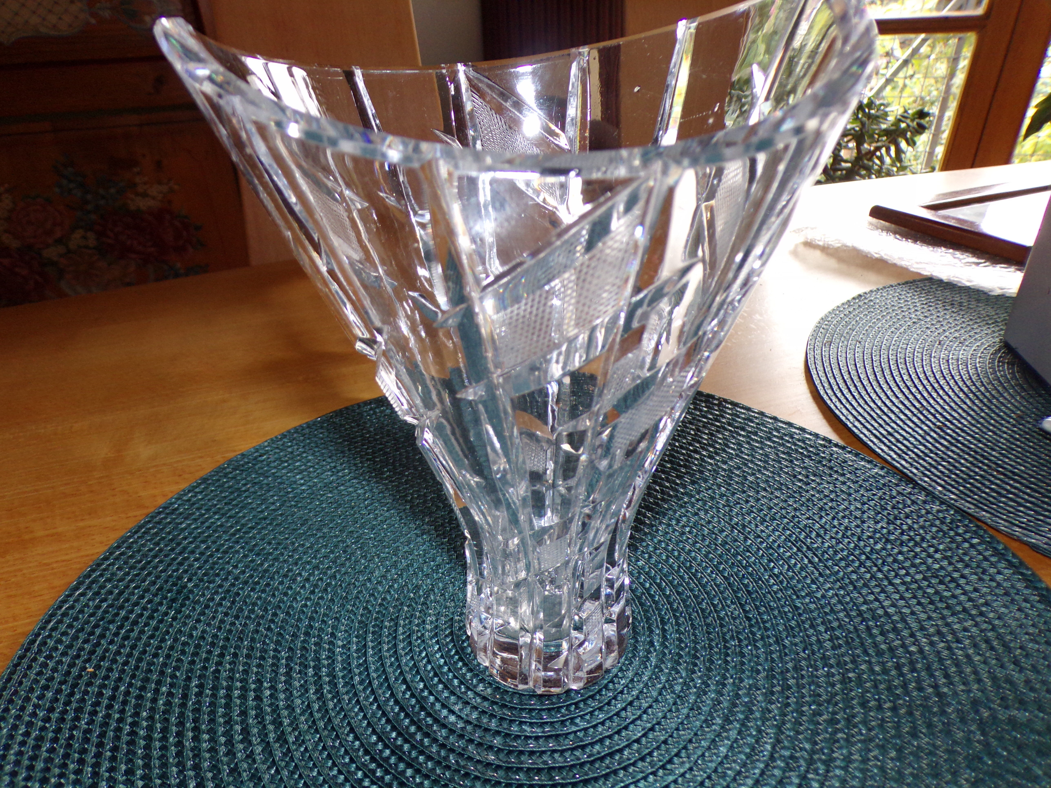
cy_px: 394
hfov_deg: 71.6
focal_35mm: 24
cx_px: 526
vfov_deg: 56.8
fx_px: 729
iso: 160
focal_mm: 4.3
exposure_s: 1/60
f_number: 3
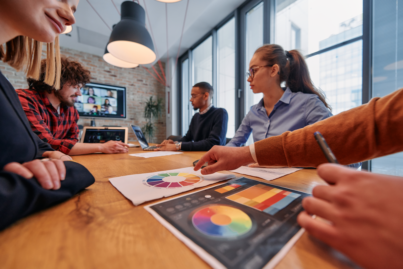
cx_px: 202
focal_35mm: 14
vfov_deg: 81.2
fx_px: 157
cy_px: 134
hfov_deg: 104.3
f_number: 3.2
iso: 1000
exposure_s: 1/200
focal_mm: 14
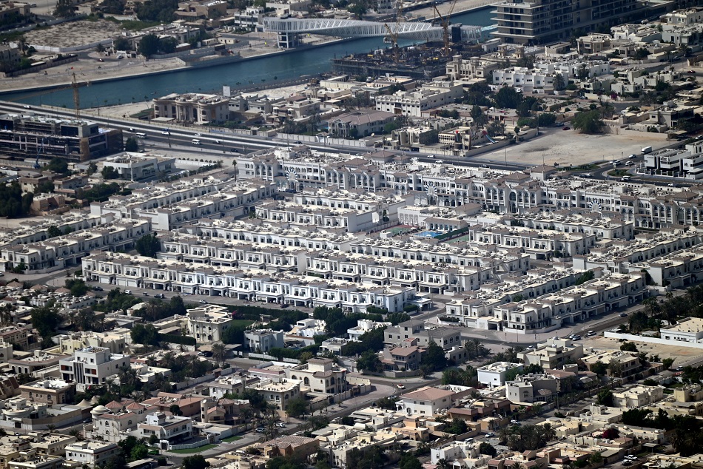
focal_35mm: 300
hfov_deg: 6.9
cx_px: 352
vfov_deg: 4.6
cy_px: 234
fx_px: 5860
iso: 100
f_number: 5.6
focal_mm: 300
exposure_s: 1/1000
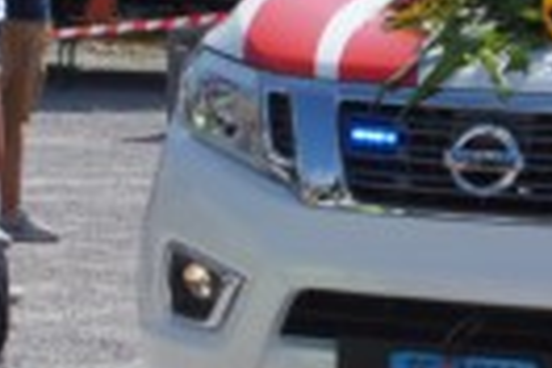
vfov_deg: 6.4
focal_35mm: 215
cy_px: 121
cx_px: 510
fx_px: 3297
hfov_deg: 9.5
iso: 100
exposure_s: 1/160
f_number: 11
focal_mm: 35
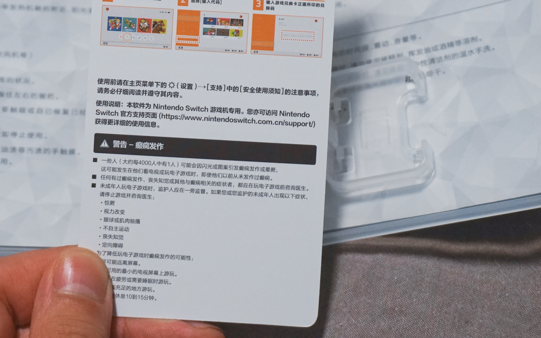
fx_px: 1283
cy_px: 91
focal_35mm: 87
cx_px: 211
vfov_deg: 15.0
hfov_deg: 23.8
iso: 1250
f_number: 5.6
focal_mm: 40
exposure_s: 1/80
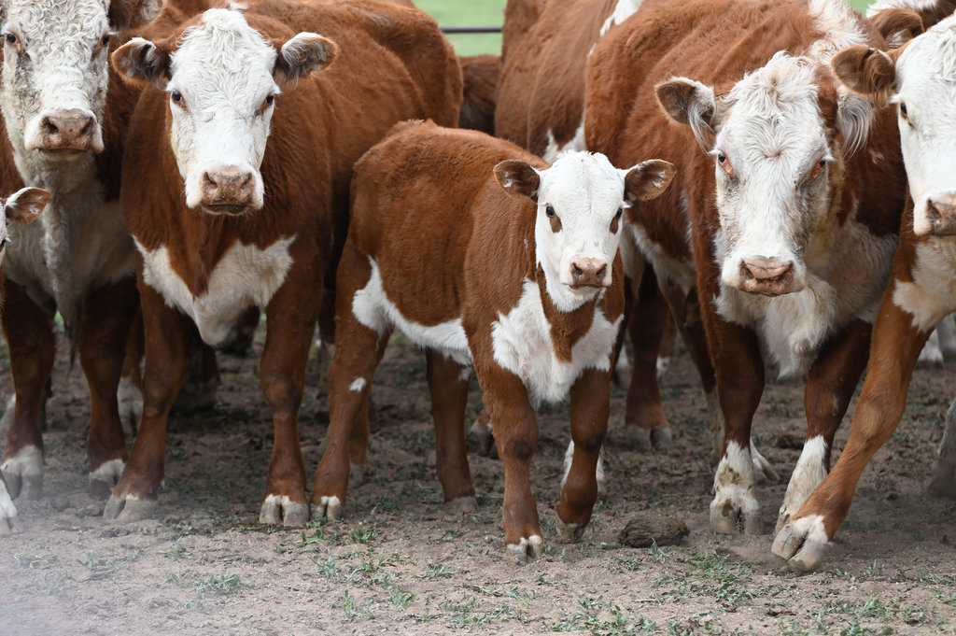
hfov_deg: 12.5
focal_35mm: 165
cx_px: 478
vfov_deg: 8.3
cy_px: 318
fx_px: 4378
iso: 200
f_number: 5
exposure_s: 1/500
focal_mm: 165
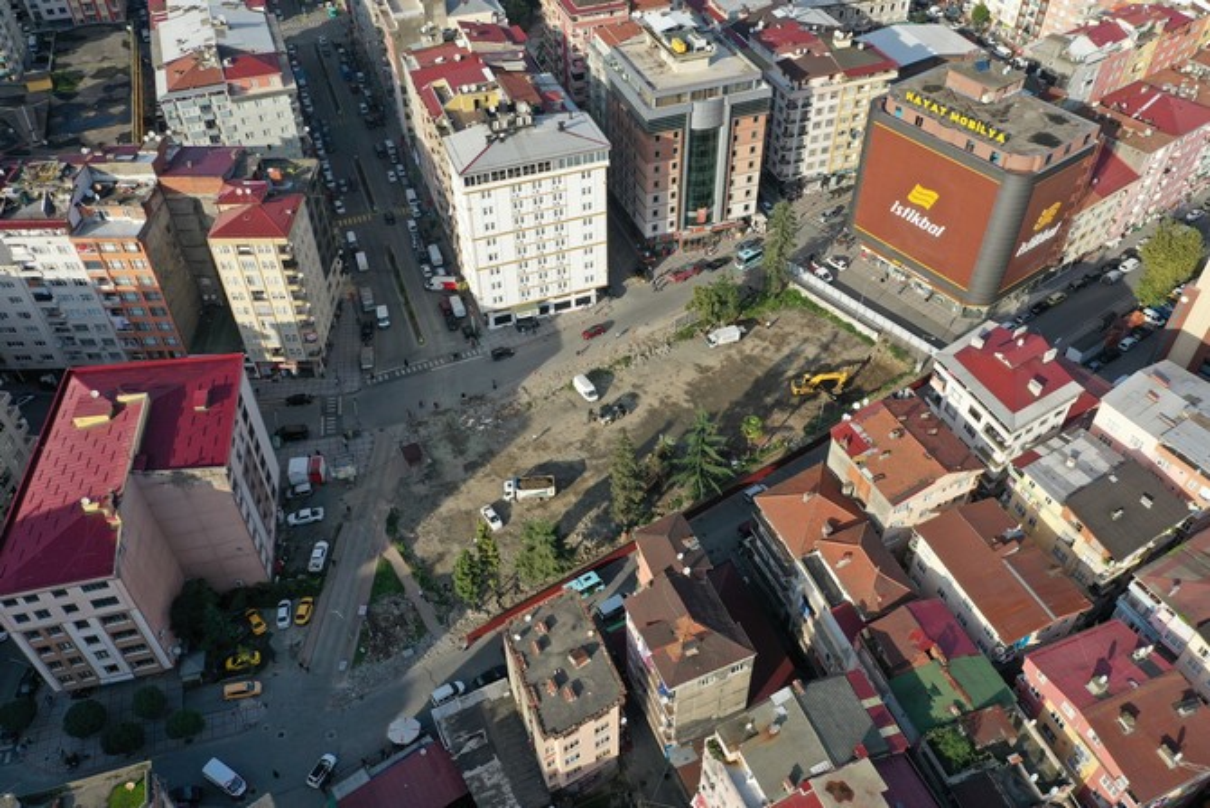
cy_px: 404
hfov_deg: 65.5
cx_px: 605
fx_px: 941
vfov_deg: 46.4
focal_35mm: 28
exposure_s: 1/400
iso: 100
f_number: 5.6
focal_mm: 10.26
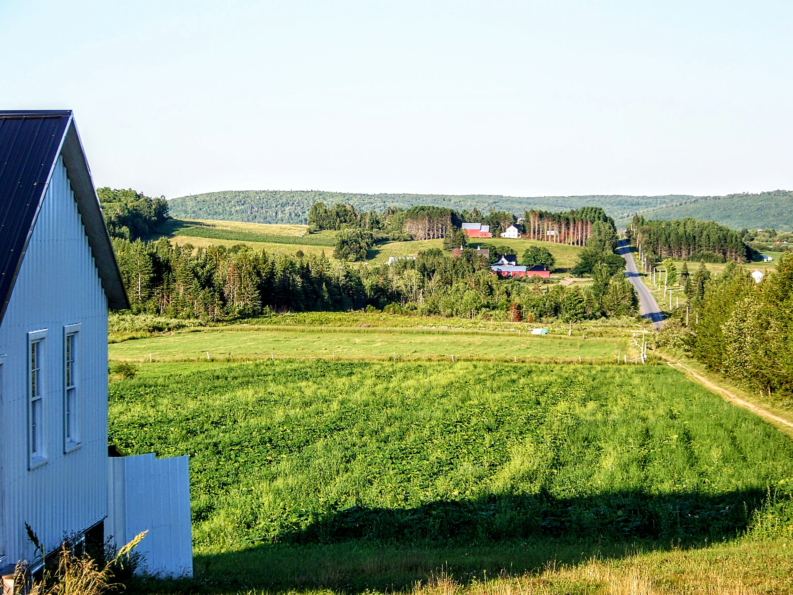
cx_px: 396
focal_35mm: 106
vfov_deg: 14.0
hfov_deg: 18.5
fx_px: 2428
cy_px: 298
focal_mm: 17.6
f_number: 3.2
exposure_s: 1/320
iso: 64
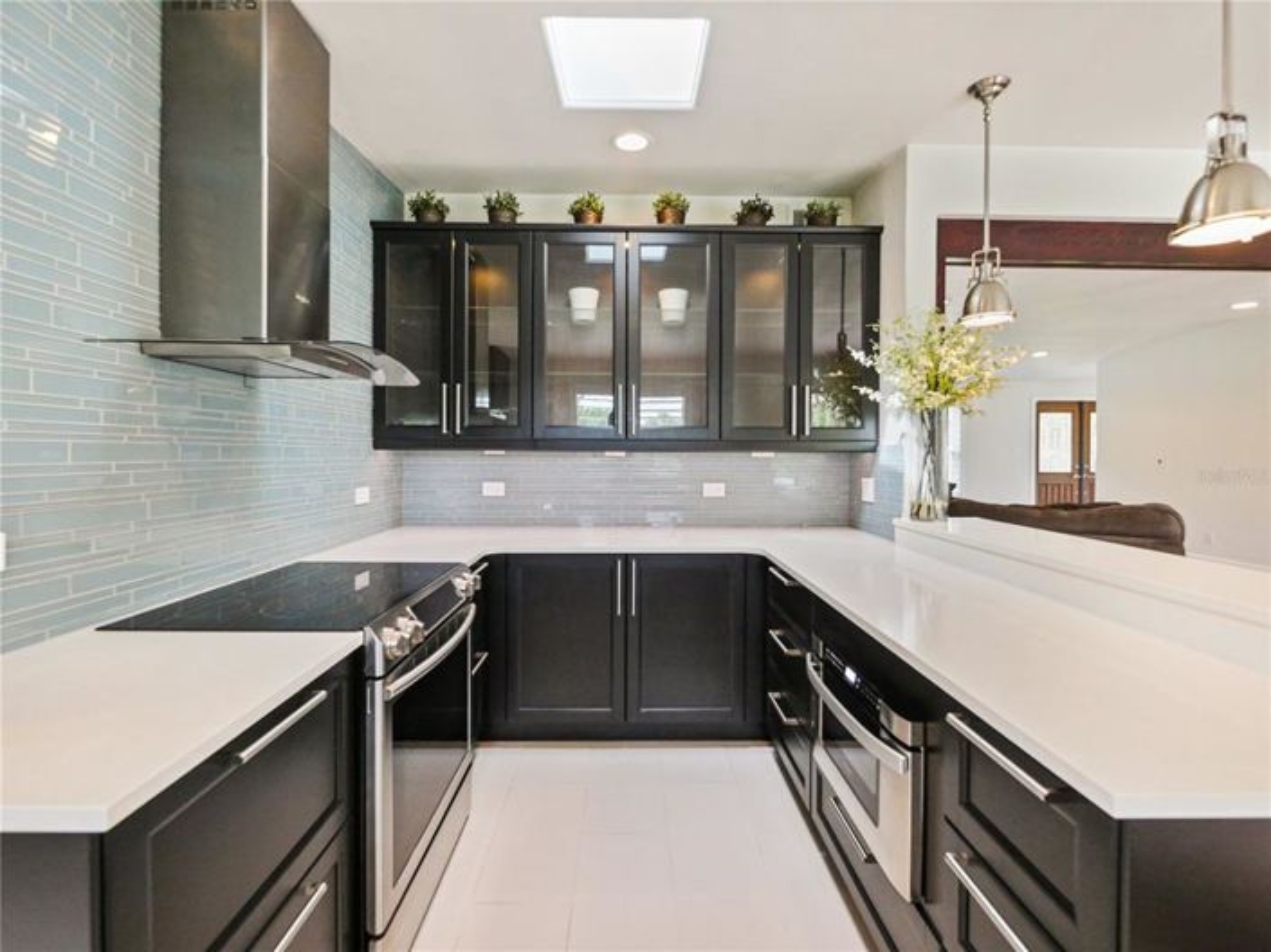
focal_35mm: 14
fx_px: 514
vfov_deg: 85.6
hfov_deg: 102.1
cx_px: 636
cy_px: 476
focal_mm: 7
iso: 1000
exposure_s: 1/60
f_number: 4
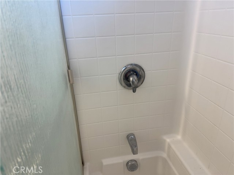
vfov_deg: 56.8
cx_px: 117
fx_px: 162
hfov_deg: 71.6
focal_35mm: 24
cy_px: 88
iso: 125
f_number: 1.78
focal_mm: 6.76
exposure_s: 1/120
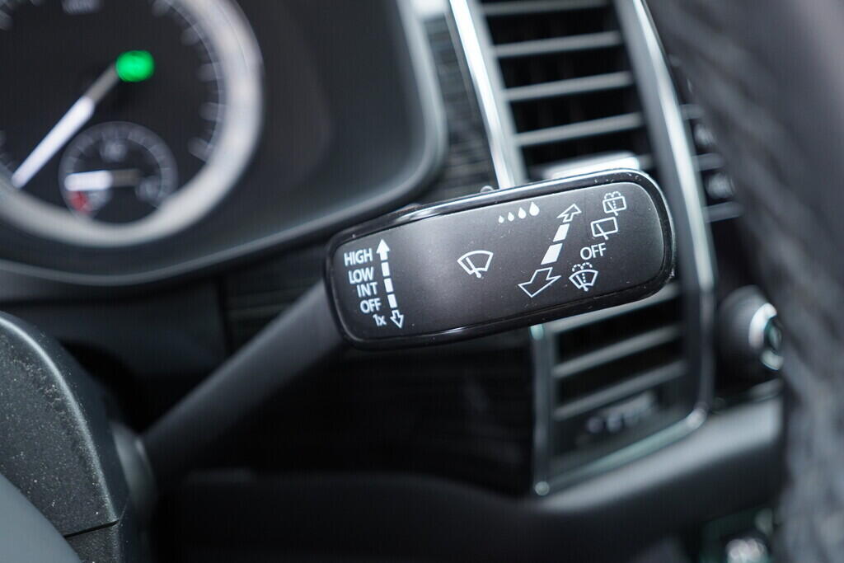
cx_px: 422
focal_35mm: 36
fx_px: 844
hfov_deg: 53.1
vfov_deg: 36.9
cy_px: 282
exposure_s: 1/40
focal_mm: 24
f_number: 2.8
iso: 640
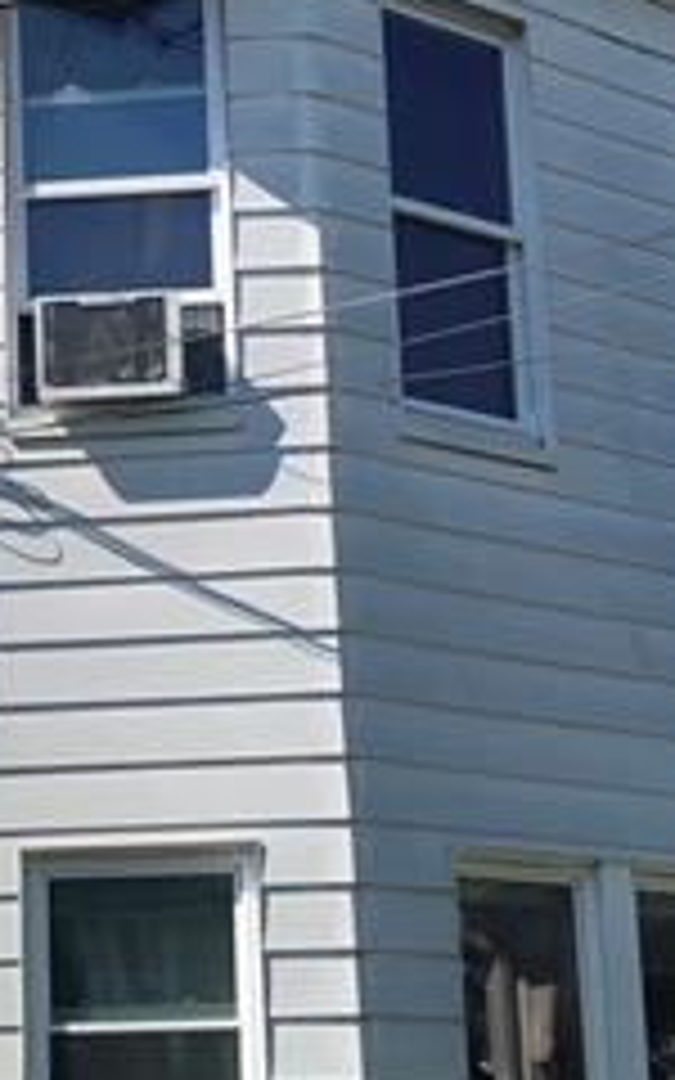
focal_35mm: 95
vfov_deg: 21.9
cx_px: 90
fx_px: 2796
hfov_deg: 13.7
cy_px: 594
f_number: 1.8
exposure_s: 1/2024
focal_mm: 3.99
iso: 20
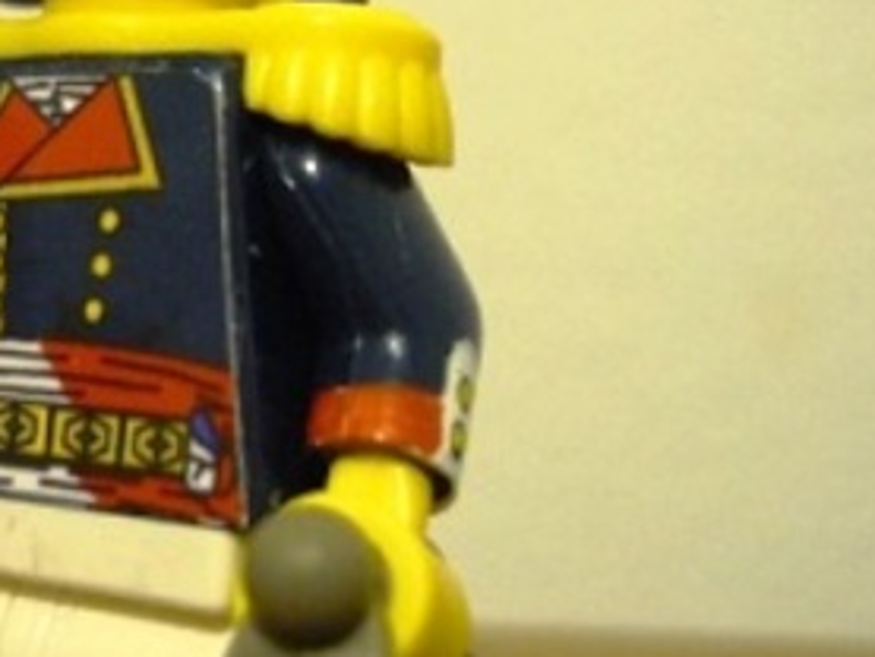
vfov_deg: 19.0
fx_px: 1922
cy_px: 41
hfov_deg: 24.9
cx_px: 87
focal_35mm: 76
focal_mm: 5.5
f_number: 2.8
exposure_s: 1/5
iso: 400
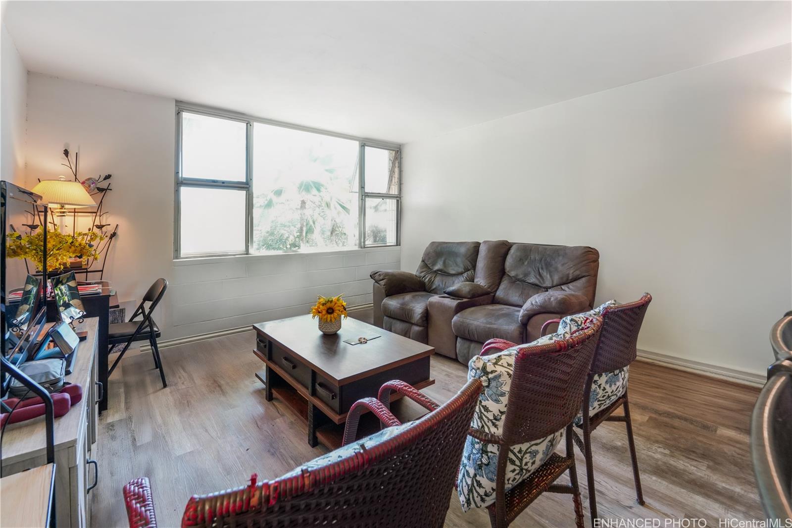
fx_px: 308
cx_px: 396
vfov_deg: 81.2
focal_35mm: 14
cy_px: 264
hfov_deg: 104.3
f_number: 9
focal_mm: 14
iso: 800
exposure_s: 1/15
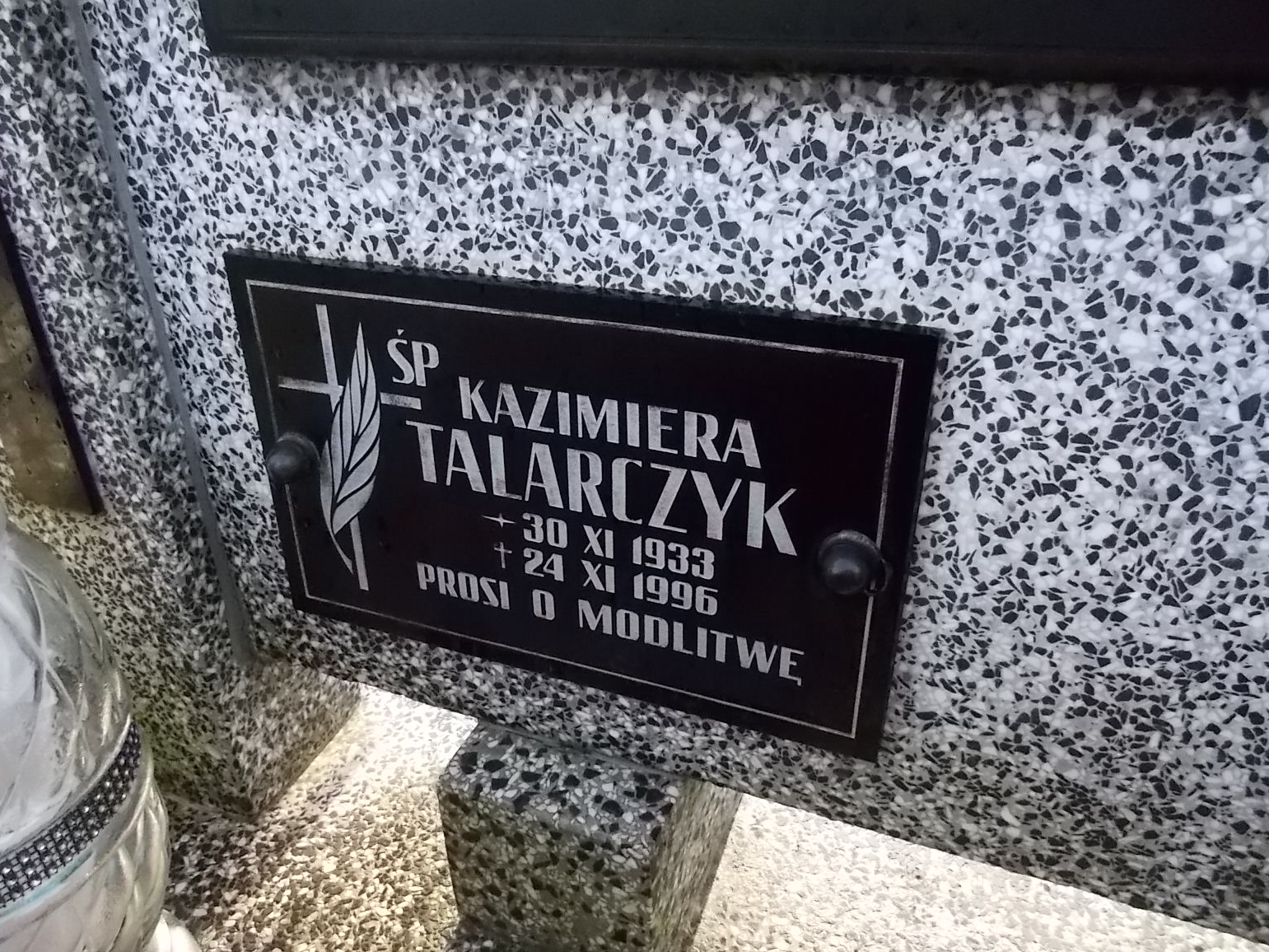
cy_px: 483
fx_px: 990
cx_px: 615
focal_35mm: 27
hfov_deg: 65.3
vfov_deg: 51.4
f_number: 3.2
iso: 400
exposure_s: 1/320
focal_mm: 4.6
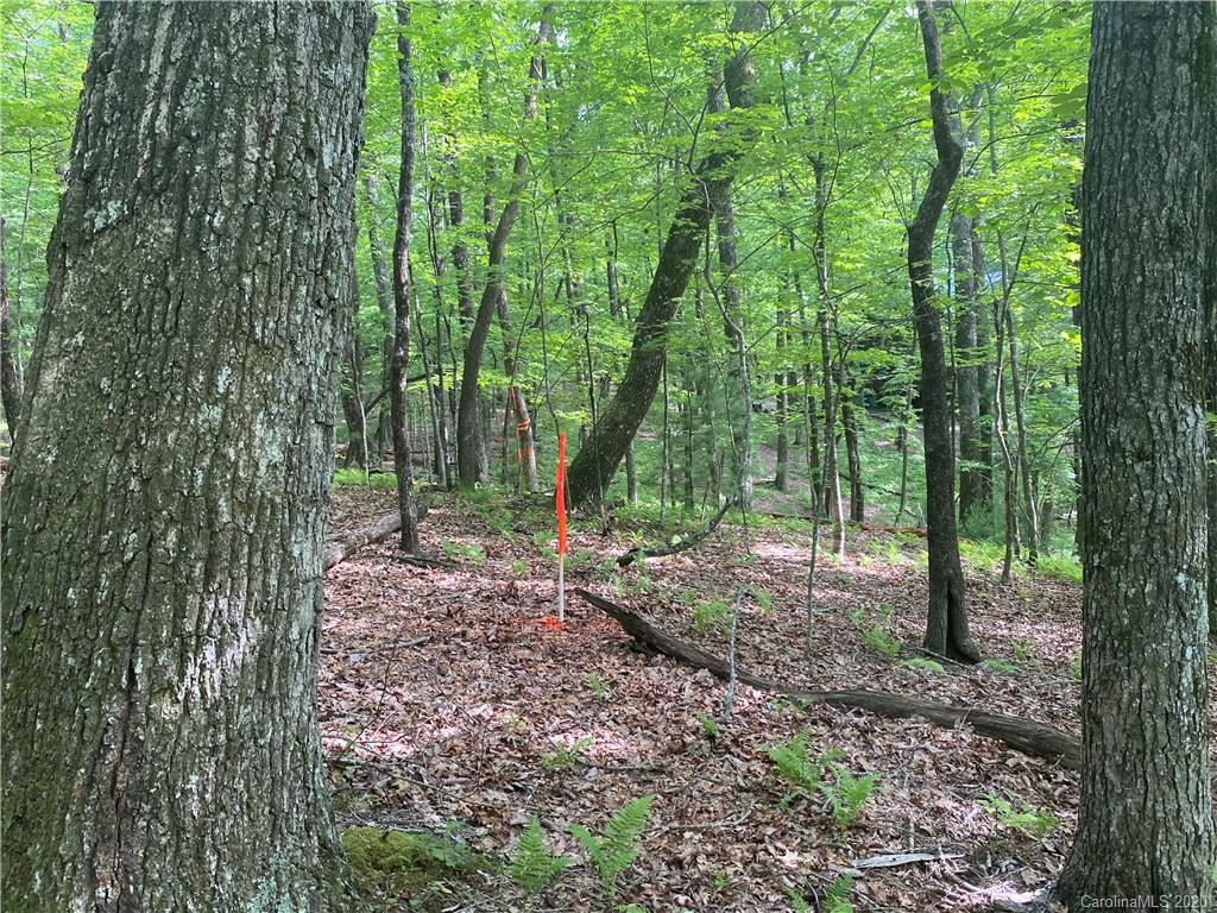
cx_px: 608
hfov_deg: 67.3
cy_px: 456
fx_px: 914
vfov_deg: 53.1
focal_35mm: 26
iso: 100
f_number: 1.8
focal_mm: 4.25
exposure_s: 1/121
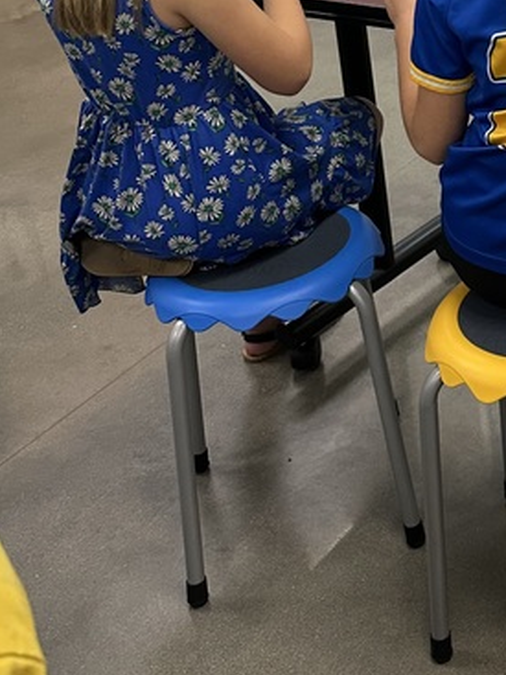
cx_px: 675
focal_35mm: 67
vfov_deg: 26.9
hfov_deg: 19.9
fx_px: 1307
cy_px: -46
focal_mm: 6.86
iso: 160
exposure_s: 1/120
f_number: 1.78
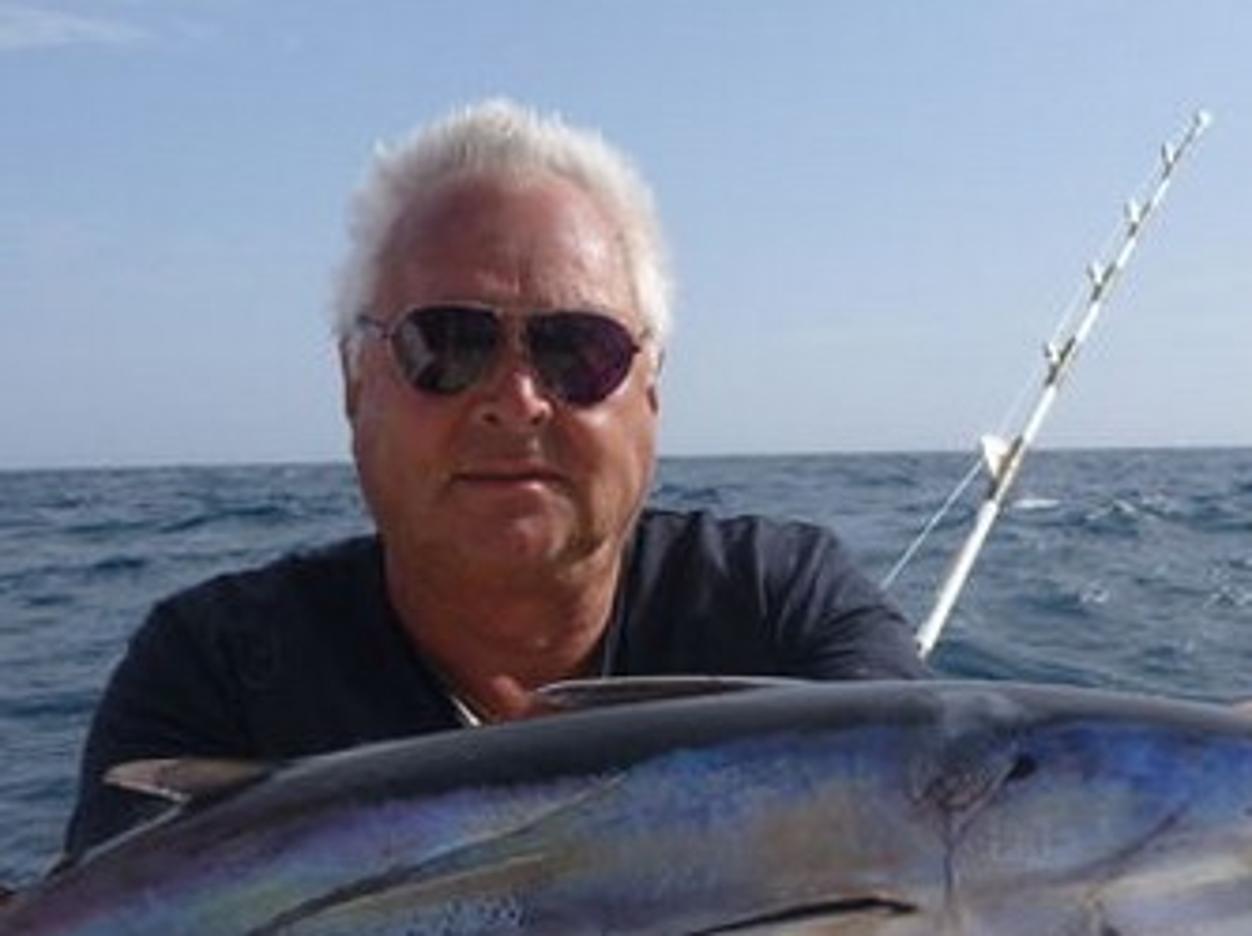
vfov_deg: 26.6
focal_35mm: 53
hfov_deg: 36.1
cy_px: 835
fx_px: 1915
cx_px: 523
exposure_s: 1/1000
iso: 100
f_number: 3.3
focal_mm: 4.9
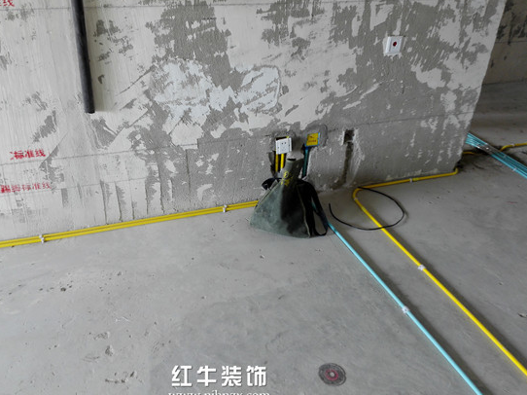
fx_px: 472
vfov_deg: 45.4
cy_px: 186
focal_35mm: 31
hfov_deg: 58.3
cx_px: 250
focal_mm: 3.79
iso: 64
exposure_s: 1/25
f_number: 2
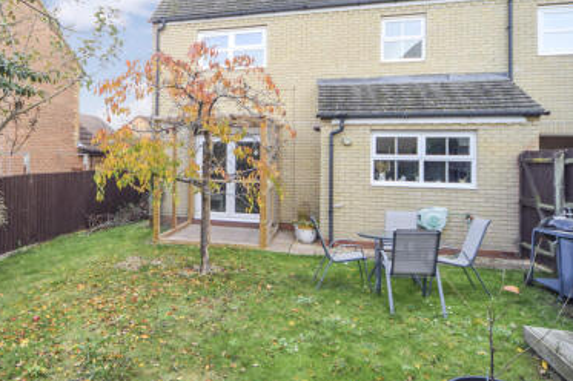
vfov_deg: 54.4
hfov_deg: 74.6
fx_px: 366
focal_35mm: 23
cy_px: 144
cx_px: 209
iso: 100
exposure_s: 1/100
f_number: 4.5
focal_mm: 12
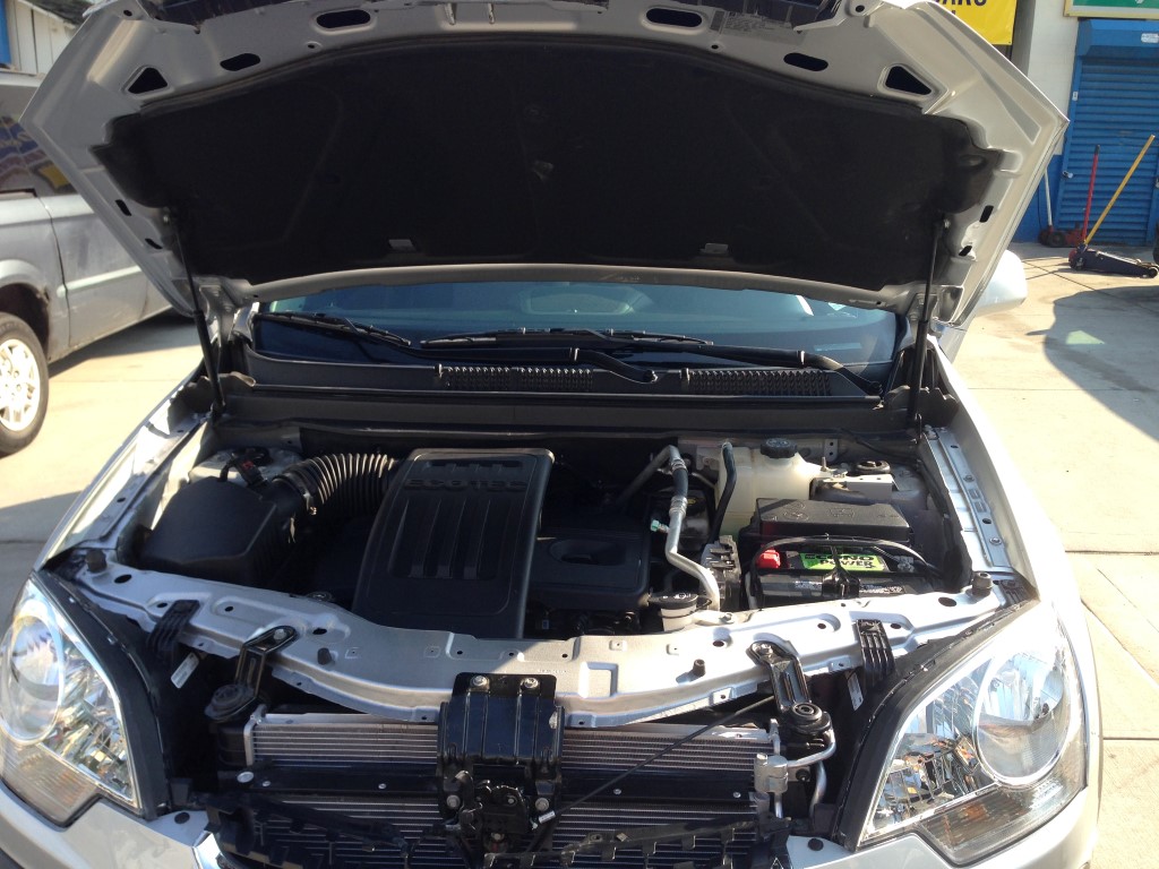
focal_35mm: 33
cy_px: 434
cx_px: 580
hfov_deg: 55.4
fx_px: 1105
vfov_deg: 42.9
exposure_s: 1/324
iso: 50
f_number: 2.4
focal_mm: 4.12
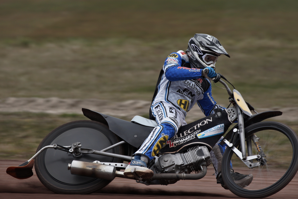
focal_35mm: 450
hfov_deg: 4.6
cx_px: 149
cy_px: 100
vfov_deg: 3.1
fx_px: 3725
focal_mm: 300
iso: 200
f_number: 5.6
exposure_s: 1/500
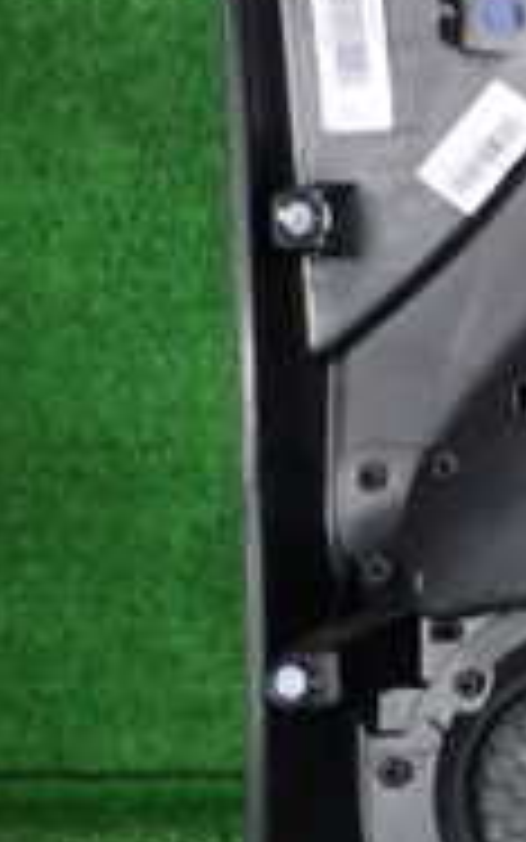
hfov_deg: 12.4
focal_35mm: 85
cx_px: 1232
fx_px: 1948
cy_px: 333
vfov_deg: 24.3
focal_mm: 4.5
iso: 200
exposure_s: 1/60
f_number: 2
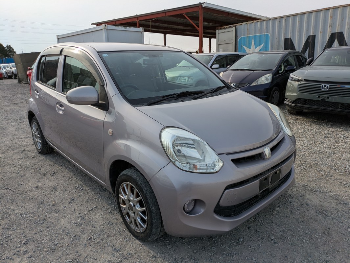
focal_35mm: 25
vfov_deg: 54.9
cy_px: 132
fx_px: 253
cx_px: 175
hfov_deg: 69.4
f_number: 1.89
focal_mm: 5.43
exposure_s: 1/2092
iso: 49
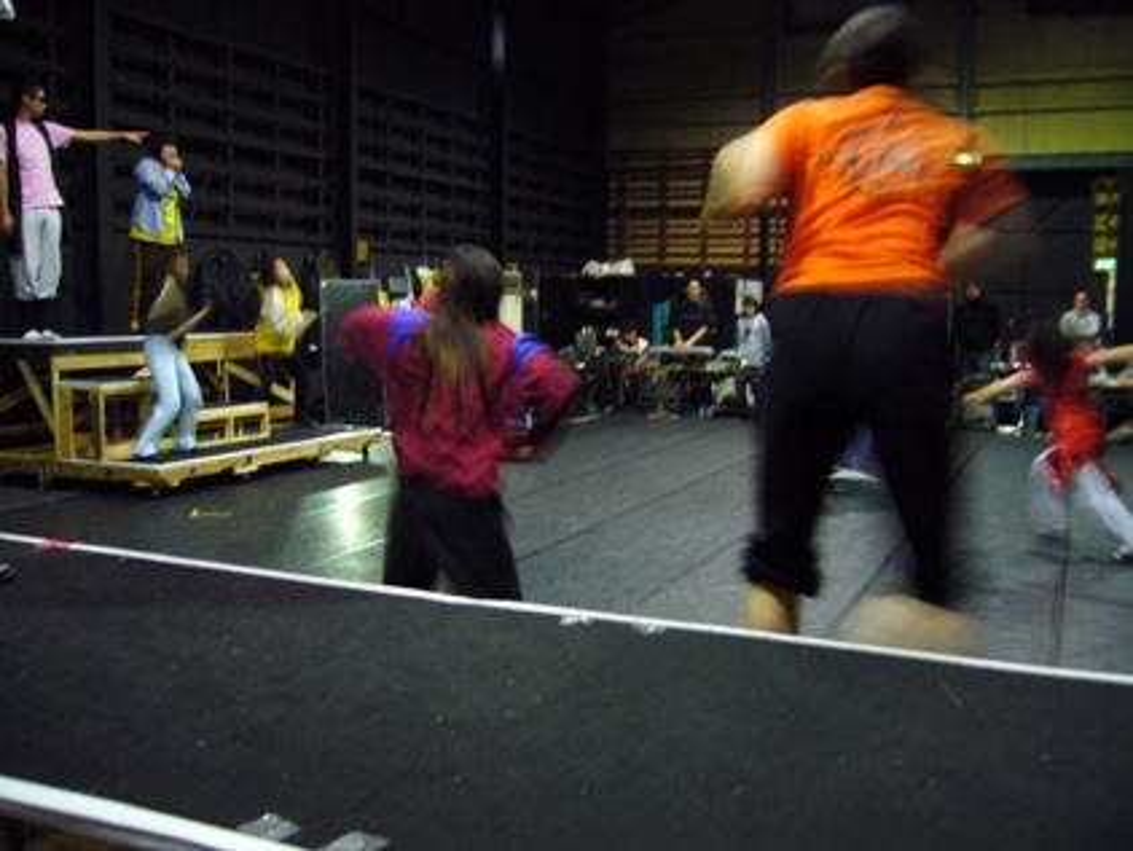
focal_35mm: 36
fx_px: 1179
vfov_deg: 39.7
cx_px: 566
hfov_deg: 51.3
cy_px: 426
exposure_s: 1/8
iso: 200
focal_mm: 6
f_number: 2.9
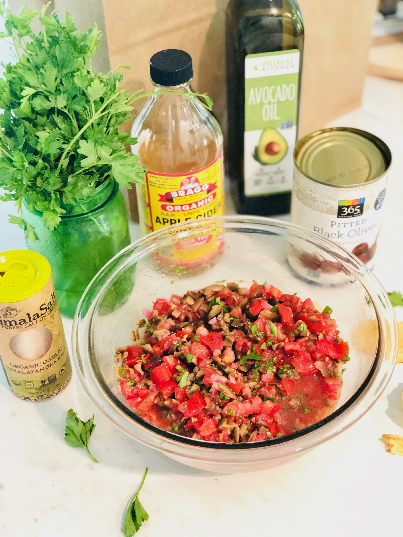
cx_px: 202
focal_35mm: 52
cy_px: 268
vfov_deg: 36.8
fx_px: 807
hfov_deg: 28.0
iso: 160
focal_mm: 6
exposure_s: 1/15
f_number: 2.4
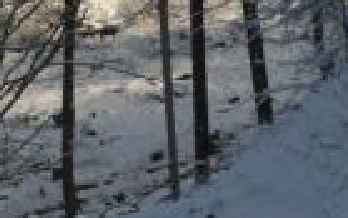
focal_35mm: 710
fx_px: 6734
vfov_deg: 1.9
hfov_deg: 3.0
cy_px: 172
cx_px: -98
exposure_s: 1/2000
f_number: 9
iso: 1000
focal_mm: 135
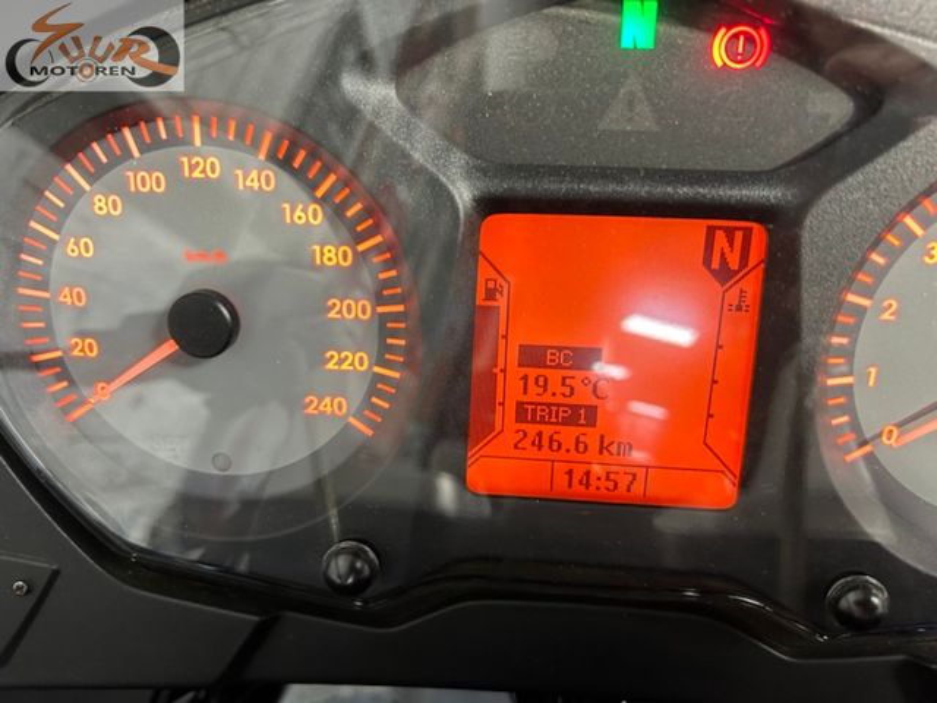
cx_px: 468
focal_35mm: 26
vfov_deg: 53.1
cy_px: 352
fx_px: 704
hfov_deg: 67.3
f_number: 1.5
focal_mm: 5.7
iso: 250
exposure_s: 1/49
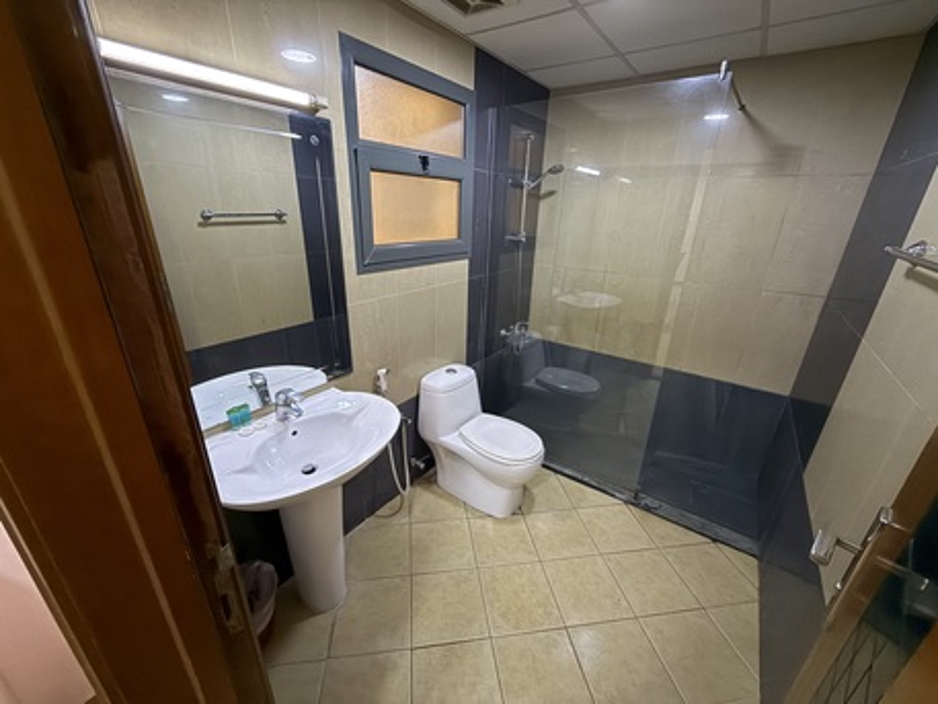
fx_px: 379
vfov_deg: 85.7
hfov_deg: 102.0
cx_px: 469
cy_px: 352
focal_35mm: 14
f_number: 2.2
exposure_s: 1/50
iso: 1000
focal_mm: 2.22
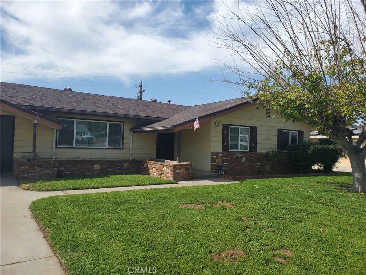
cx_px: 183
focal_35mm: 26
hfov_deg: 67.3
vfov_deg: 53.1
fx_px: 275
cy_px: 138
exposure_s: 1/1411
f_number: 2.4
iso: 50
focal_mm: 4.3
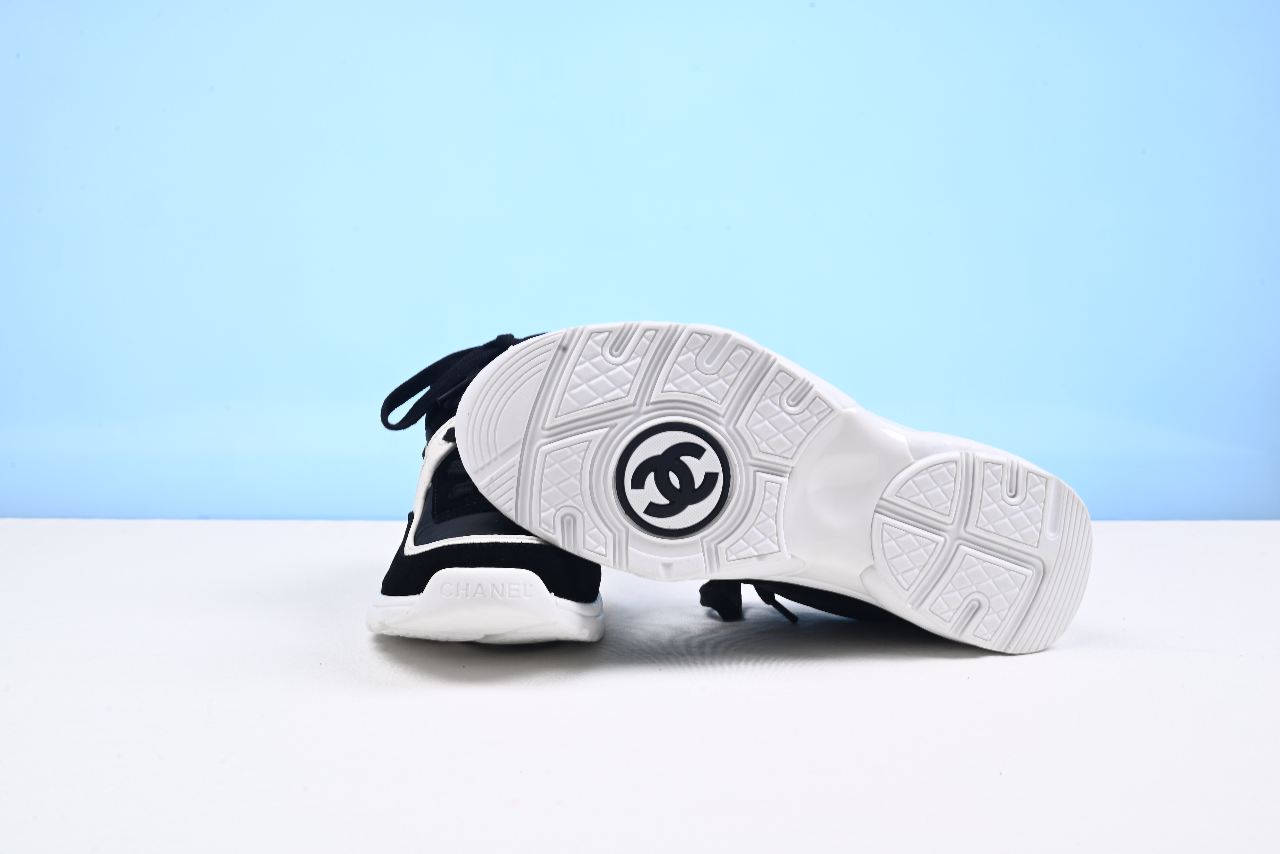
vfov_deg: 32.7
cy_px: 427
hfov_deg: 47.4
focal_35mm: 41
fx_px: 1458
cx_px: 640
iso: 100
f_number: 16
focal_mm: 41
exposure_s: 1/2
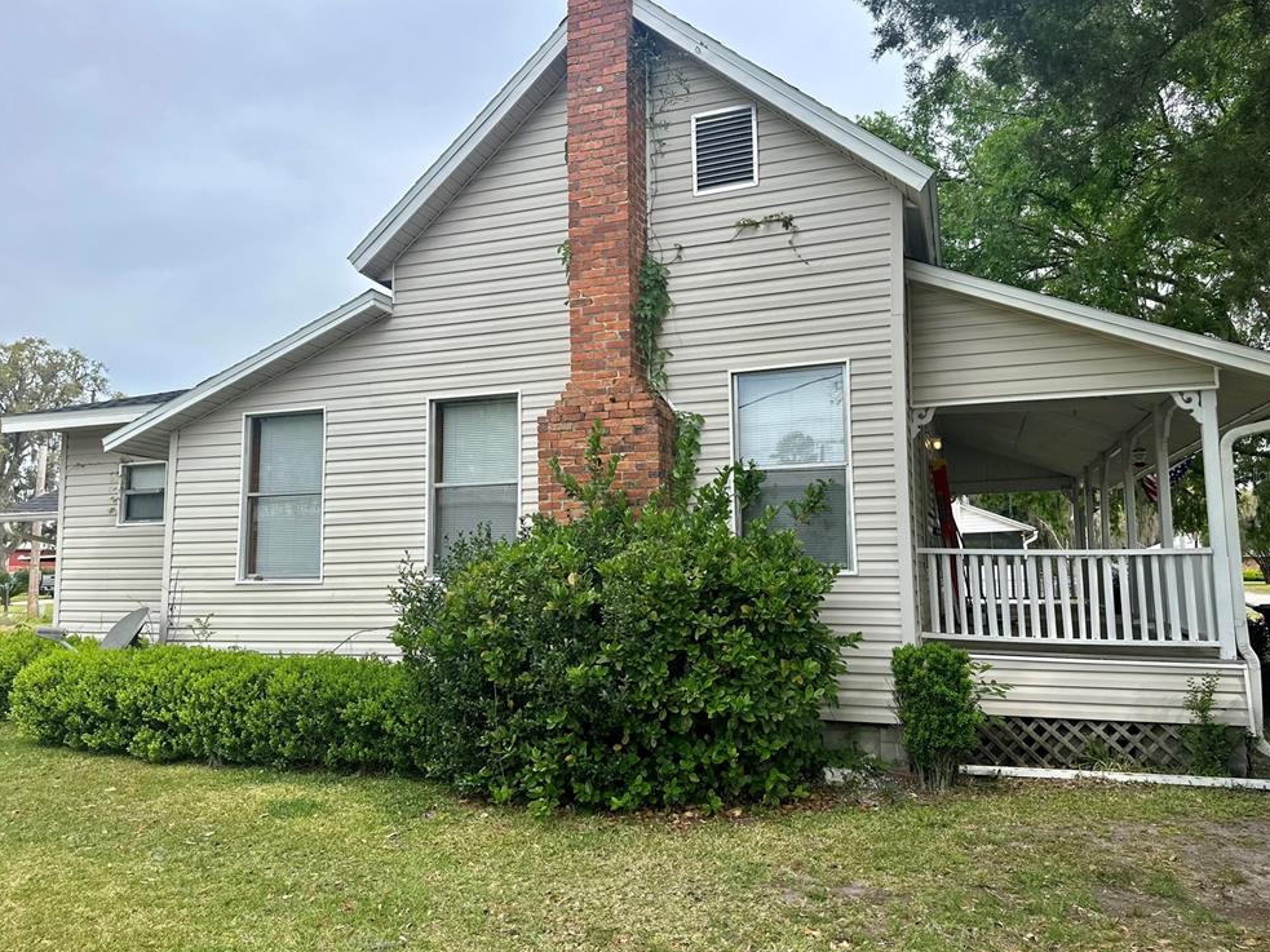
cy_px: 474
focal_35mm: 25
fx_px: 917
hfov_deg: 69.4
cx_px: 646
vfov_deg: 54.9
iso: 80
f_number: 1.78
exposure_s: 1/1812
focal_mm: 6.86
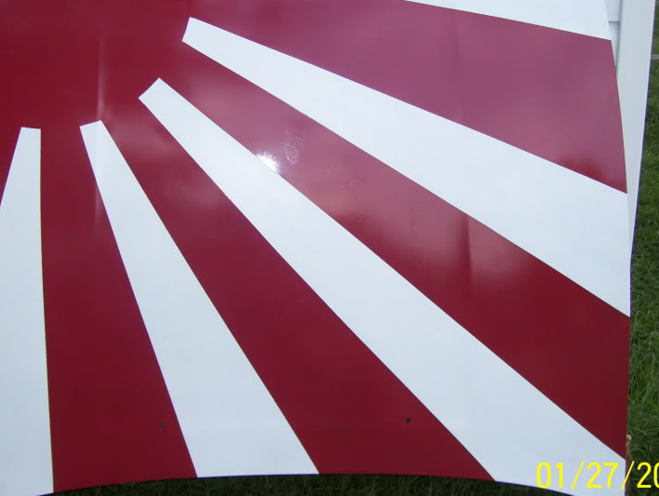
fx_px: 991
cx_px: 274
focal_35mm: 52
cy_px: 203
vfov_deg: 28.0
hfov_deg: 36.7
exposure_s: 1/100
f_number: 2.7
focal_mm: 6
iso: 80
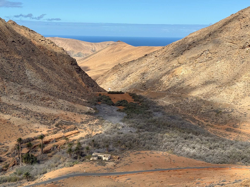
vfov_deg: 30.3
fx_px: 347
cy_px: 94
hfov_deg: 39.7
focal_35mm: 48
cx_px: 125
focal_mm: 6.76
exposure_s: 1/4878
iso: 64
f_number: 1.78
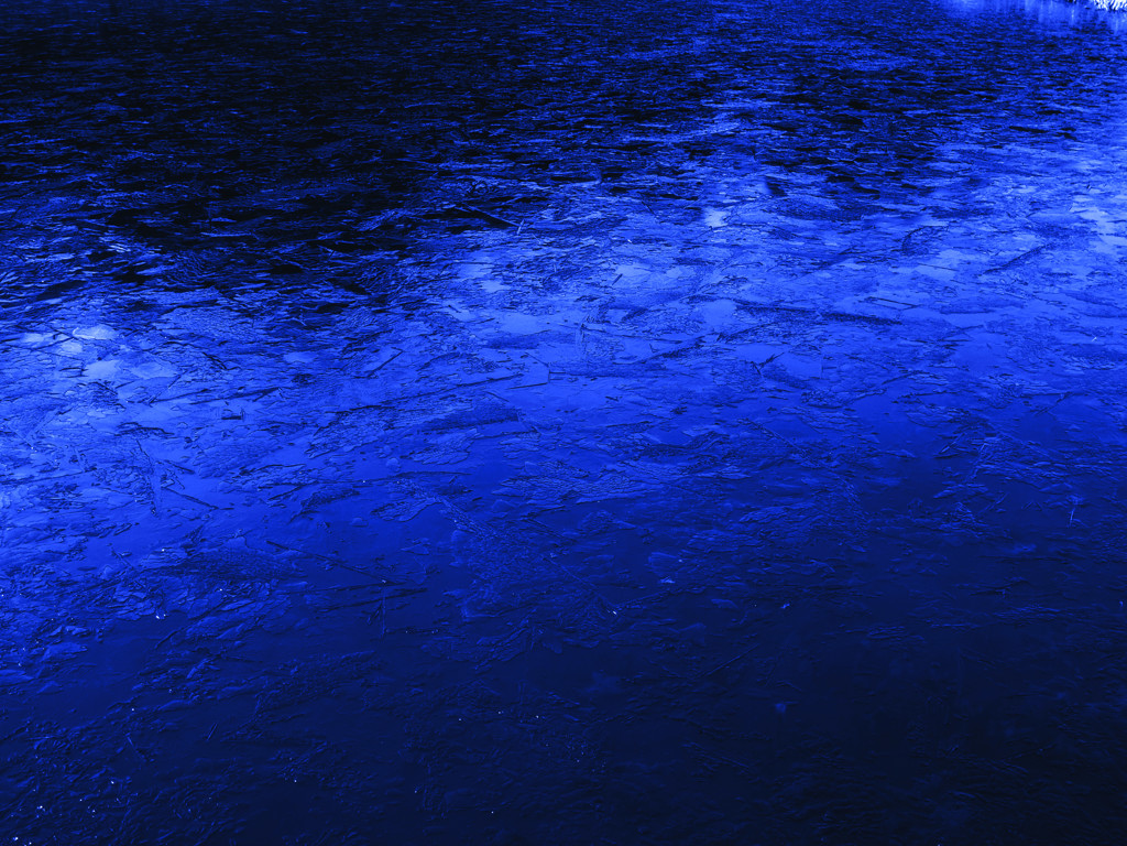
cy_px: 423
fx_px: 1465
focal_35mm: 45
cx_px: 564
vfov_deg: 32.2
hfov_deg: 42.1
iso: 100
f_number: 3.5
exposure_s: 1/250
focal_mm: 8.1
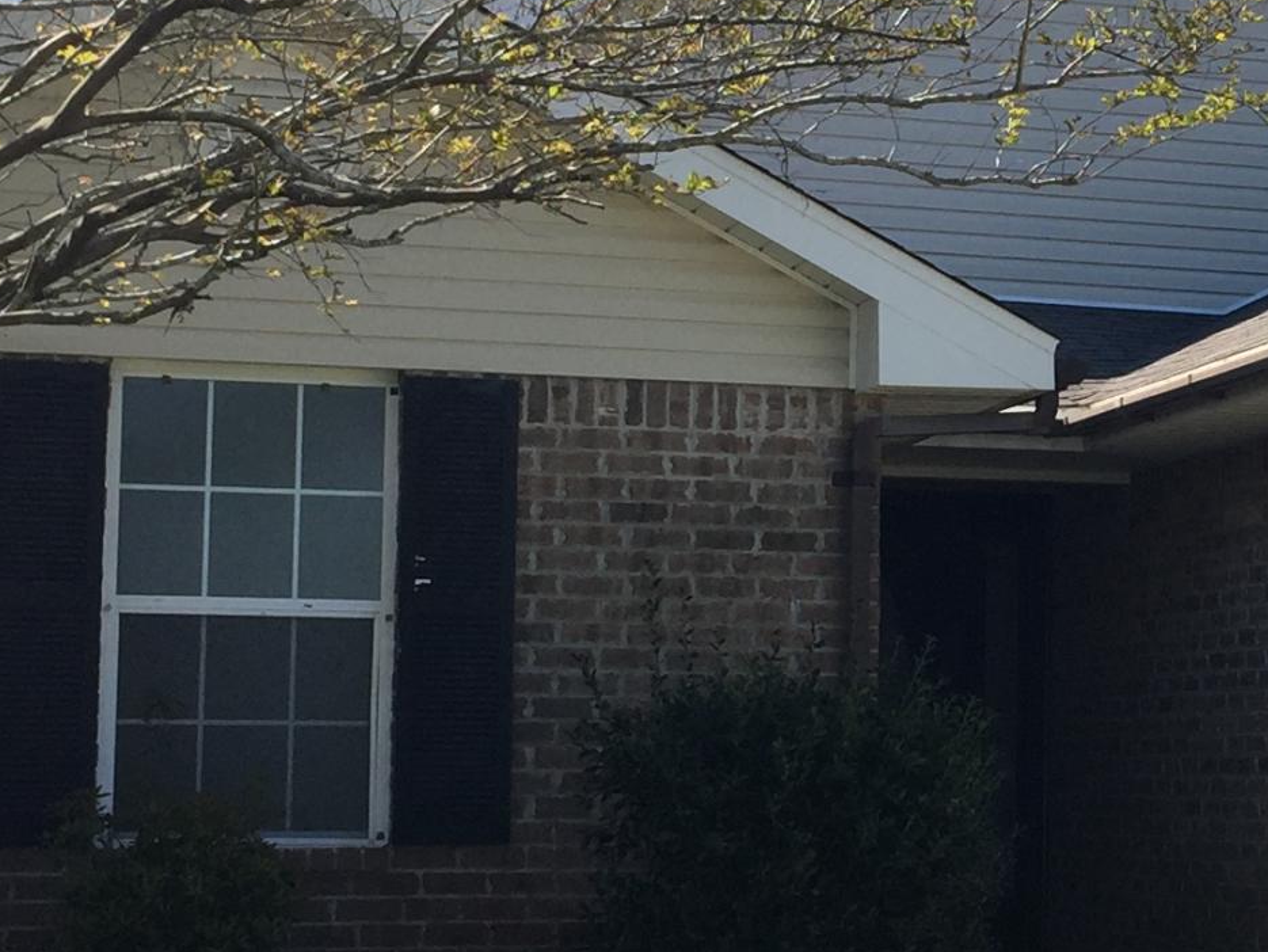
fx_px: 3408
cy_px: 442
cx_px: 1166
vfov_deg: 15.9
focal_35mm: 93
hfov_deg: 20.6
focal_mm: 4.15
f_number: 2.2
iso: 32
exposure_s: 1/1464
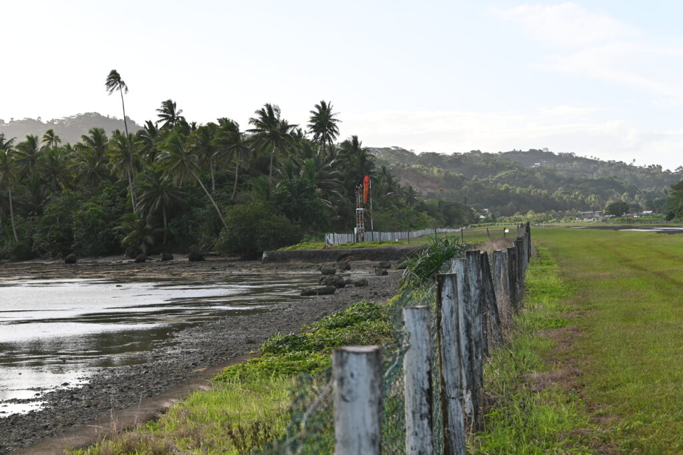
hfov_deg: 27.0
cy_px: 228
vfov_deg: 18.2
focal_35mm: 75
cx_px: 342
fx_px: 1423
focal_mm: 50
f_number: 5.6
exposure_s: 1/250
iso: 100
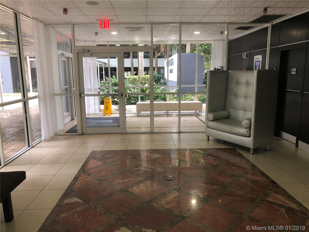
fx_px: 250
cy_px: 116
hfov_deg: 63.4
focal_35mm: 28
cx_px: 154
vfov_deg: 49.7
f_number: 1.8
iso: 32
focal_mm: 3.99
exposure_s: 1/14
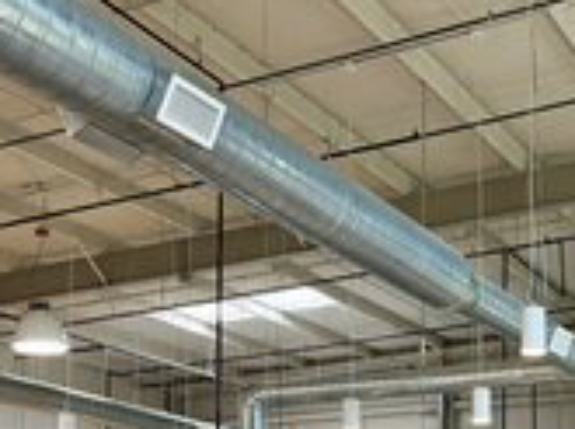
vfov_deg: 19.9
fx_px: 1160
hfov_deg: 26.8
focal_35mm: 70
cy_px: 481
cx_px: 530
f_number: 1.78
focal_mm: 6.76
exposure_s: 1/120
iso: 200
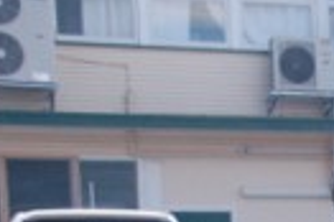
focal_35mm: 133
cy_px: 374
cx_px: 512
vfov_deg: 9.8
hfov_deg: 14.3
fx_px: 1232
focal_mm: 26
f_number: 8
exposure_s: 1/250
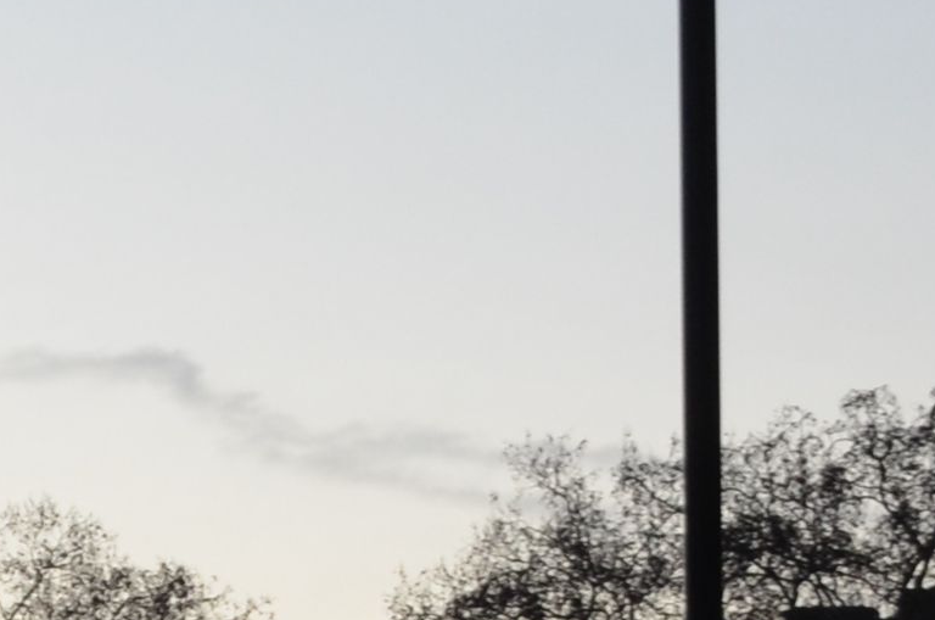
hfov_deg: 7.0
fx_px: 7238
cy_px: 652
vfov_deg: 4.9
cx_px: -1309
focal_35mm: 279
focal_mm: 29
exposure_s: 1/25
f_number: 9
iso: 400
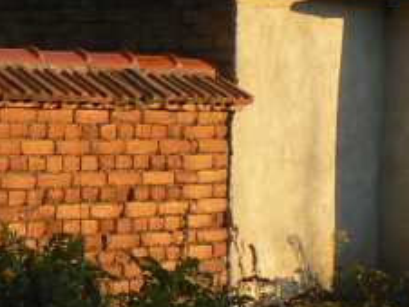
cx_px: 233
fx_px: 1881
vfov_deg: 9.2
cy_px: -121
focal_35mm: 159
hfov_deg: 12.4
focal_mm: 6
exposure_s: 1/160
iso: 80
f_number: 5.6
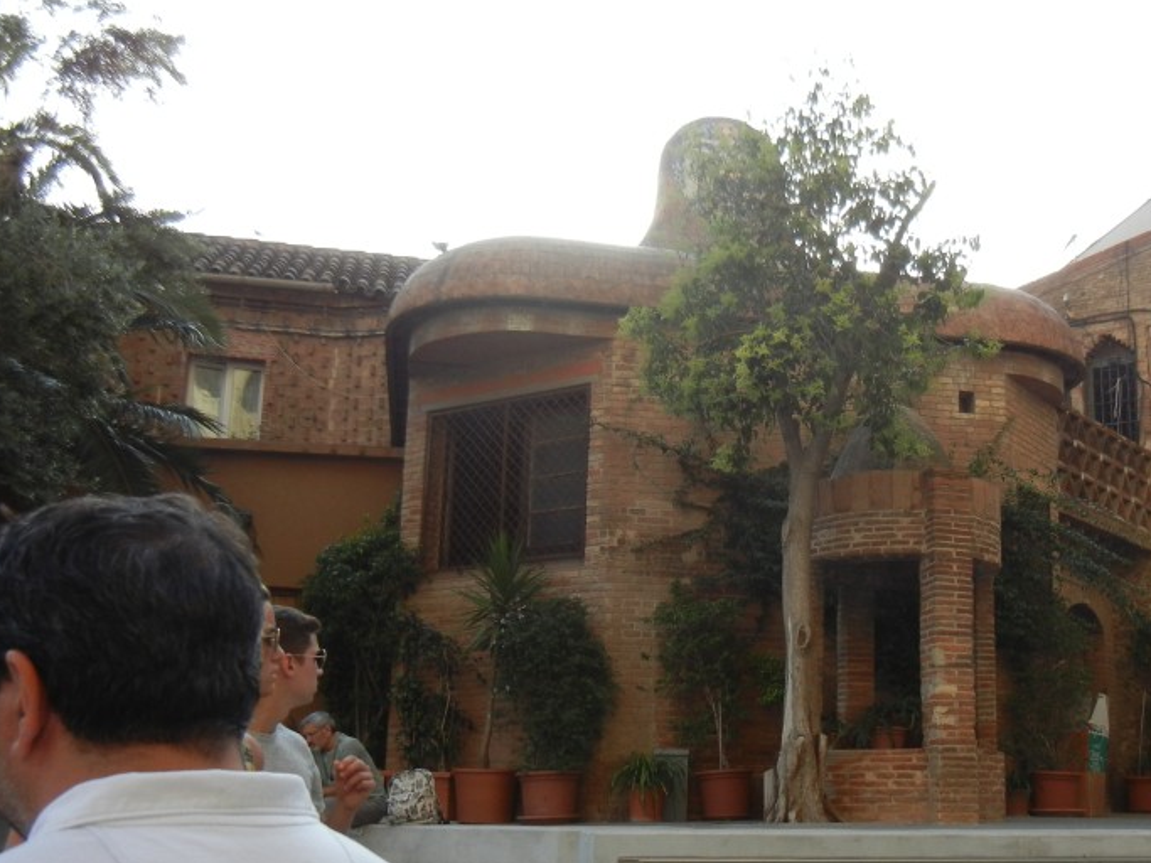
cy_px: 523
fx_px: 1496
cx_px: 800
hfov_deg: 41.3
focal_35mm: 45
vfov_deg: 32.1
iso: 160
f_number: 3.5
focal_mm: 5.4
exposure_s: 1/268
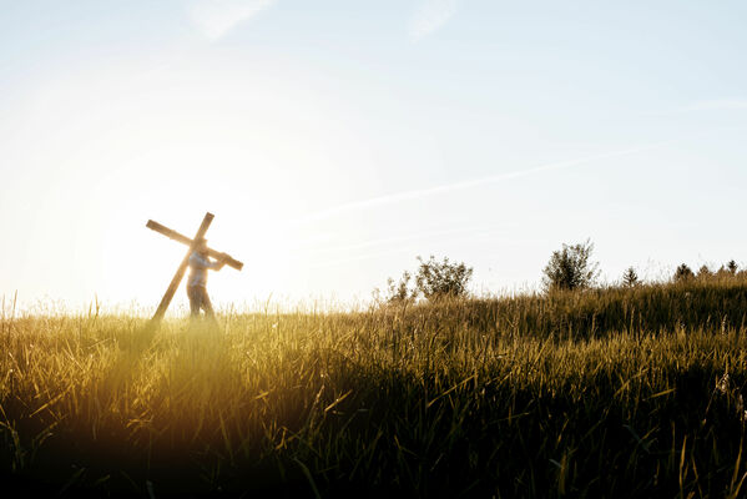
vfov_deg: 27.0
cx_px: 374
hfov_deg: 39.6
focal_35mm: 50
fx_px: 1038
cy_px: 250
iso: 50
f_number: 8
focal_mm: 50
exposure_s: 1/200
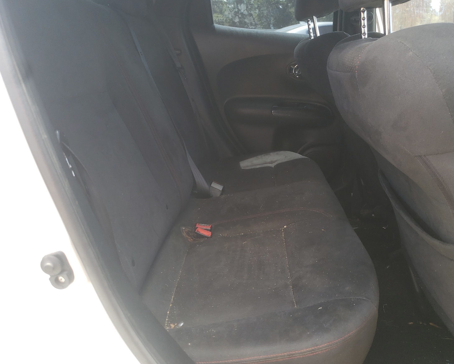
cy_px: 184
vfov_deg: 51.5
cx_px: 244
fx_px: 376
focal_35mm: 28
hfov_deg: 62.1
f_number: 1.5
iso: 50
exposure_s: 1/164
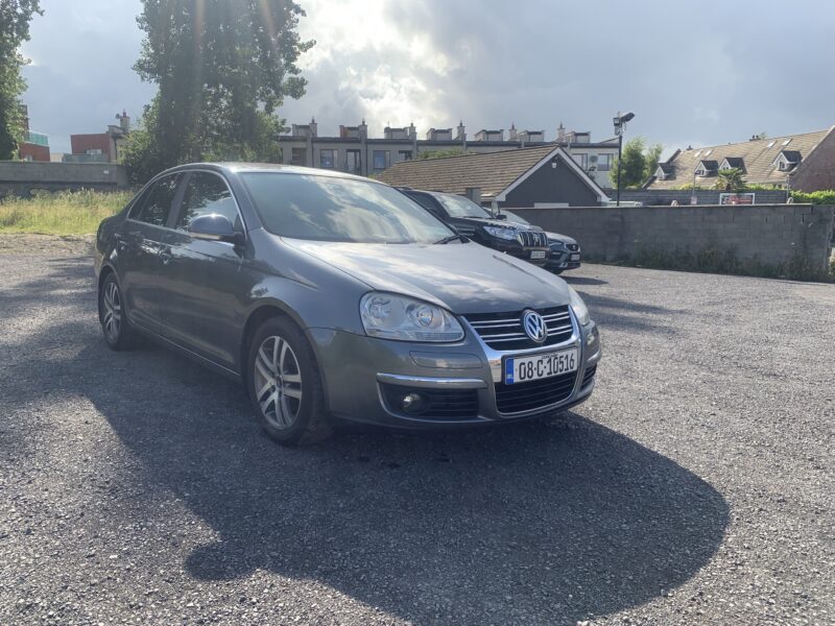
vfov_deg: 53.1
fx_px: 627
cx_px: 418
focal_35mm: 26
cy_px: 313
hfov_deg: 67.3
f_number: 1.8
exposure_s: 1/1250
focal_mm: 4.25
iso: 25
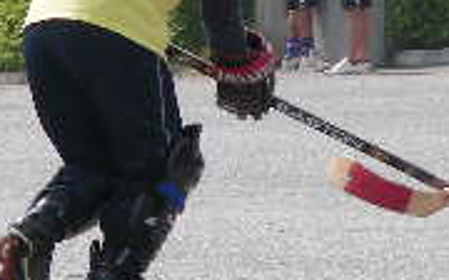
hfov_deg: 2.4
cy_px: -62
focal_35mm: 867
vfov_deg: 1.5
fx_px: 10596
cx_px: 185
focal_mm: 38.3
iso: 50
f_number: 4
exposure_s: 1/344
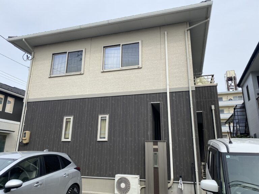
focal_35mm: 26
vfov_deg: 53.1
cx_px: 130
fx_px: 195
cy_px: 97
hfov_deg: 67.3
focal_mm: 4.25
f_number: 1.8
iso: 32
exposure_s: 1/2105
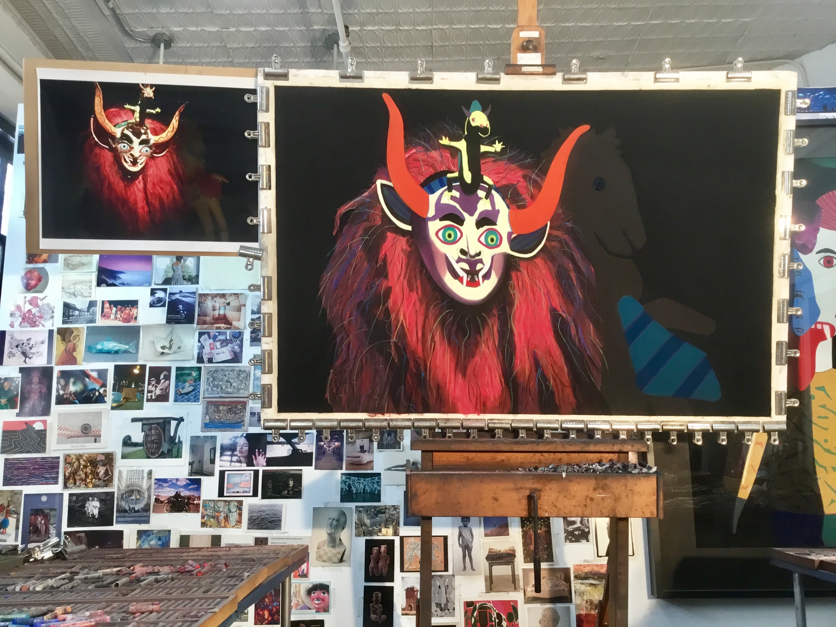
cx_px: 418
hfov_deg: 58.4
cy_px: 314
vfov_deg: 45.4
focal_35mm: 31
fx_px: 749
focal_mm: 3.3
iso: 64
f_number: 2.4
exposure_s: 1/30
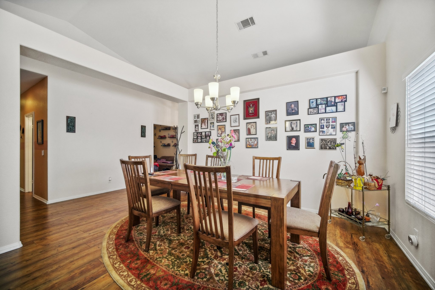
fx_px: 169
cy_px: 145
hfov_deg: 104.3
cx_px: 218
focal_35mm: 14
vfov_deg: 81.2
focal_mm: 9
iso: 800
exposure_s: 1/40
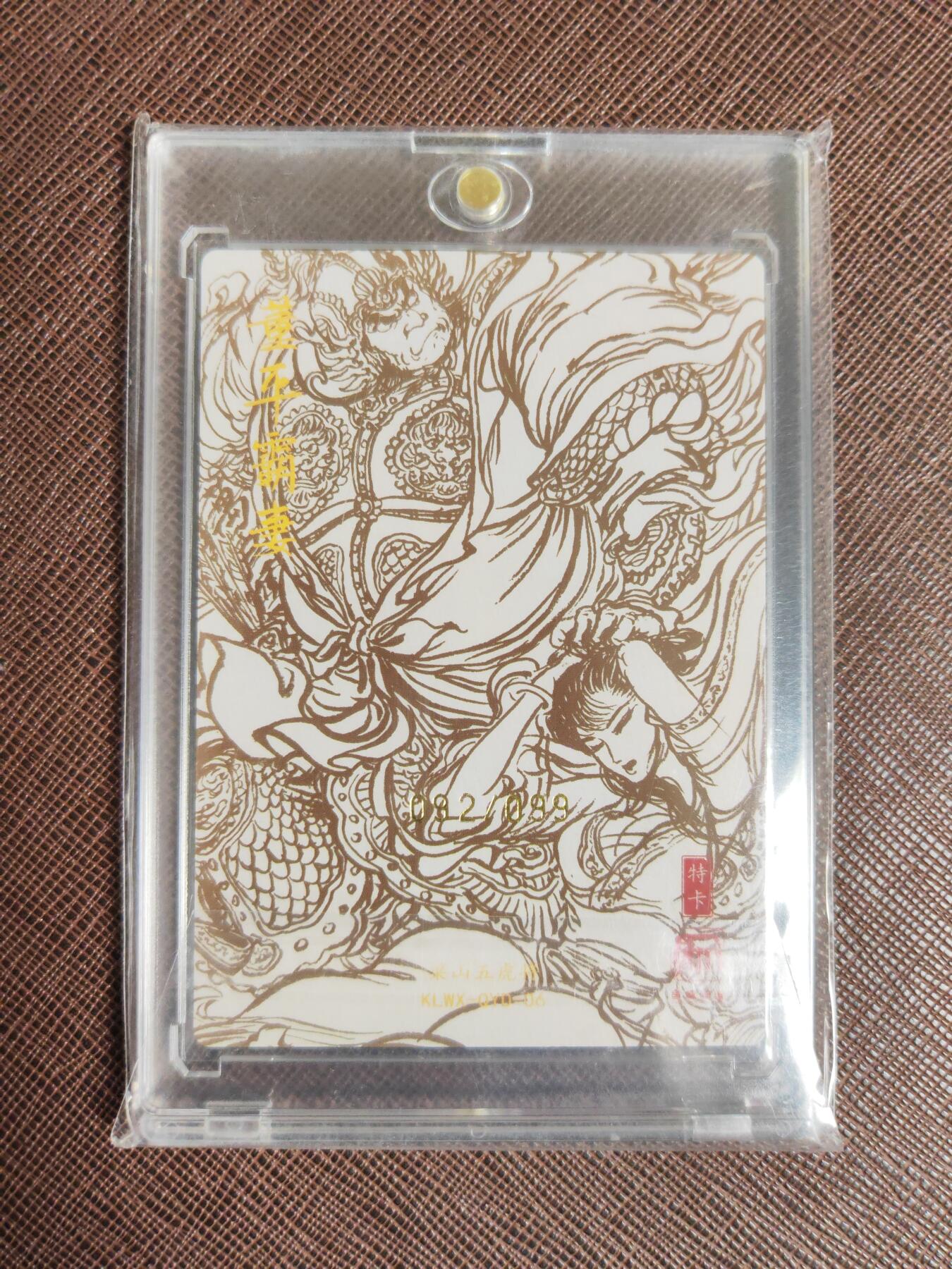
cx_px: 476
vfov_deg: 65.3
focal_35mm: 27
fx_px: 990
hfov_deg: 51.4
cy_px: 634
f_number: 1.8
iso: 250
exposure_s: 1/100
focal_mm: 5.53
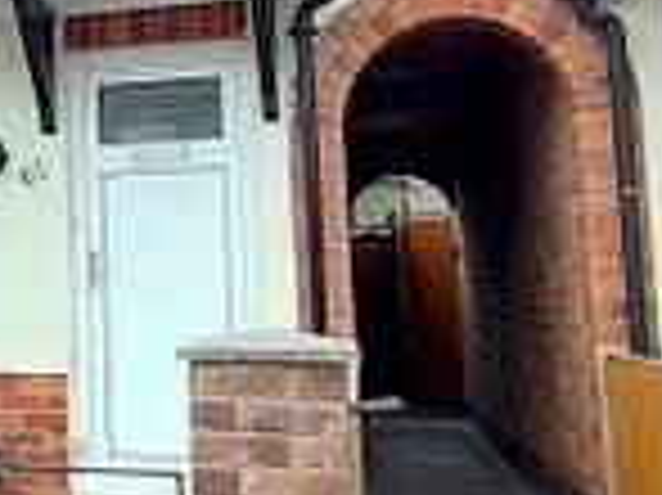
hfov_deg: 26.6
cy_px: 173
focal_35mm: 62
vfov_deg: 23.5
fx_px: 1185
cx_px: -194
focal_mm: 1.74
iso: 64
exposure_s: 1/120
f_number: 2.2
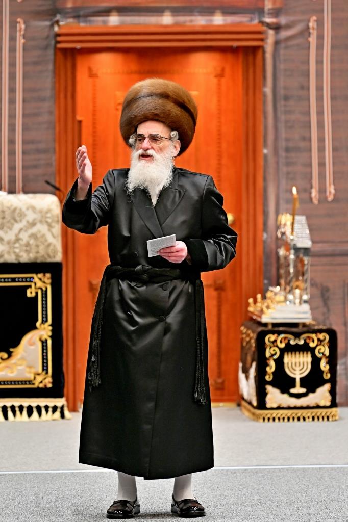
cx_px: 174
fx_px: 3700
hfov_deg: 5.4
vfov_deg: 8.1
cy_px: 261
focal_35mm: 255
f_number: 2.8
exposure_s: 1/200
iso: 250
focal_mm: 170
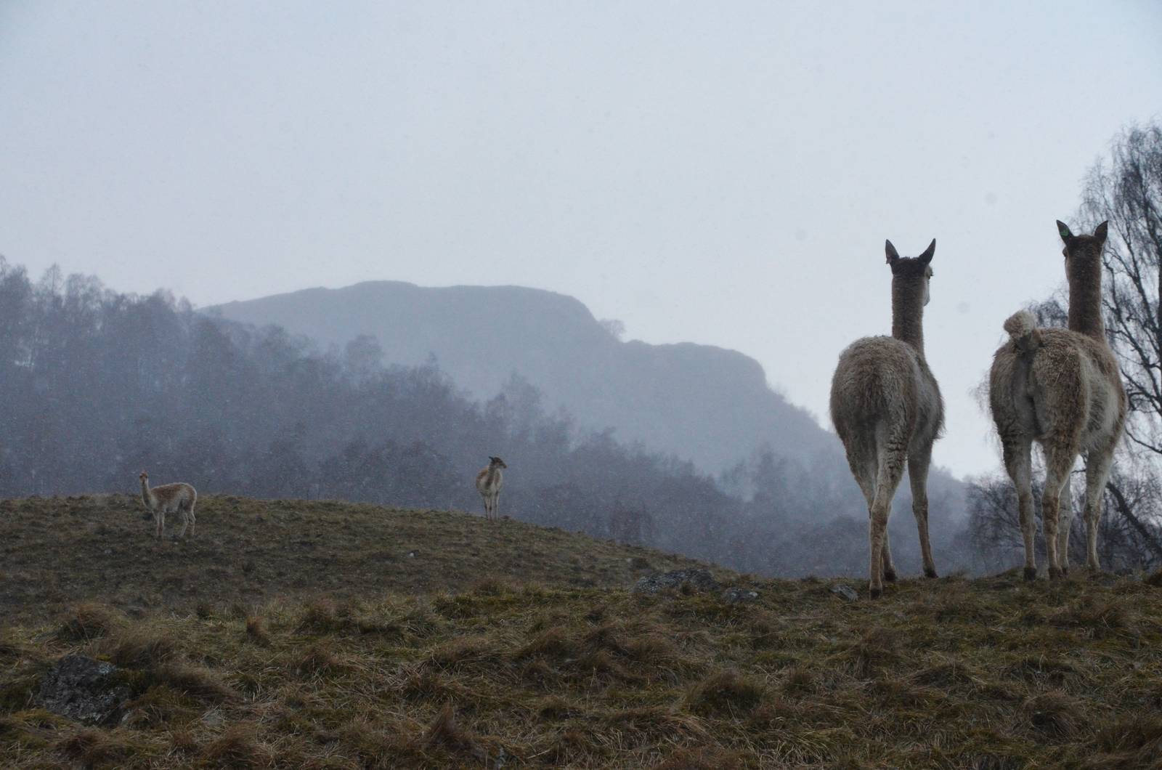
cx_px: 581
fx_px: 4445
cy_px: 385
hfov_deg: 14.9
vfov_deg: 9.9
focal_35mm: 138
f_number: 14
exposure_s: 1/800
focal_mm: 92
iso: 2500
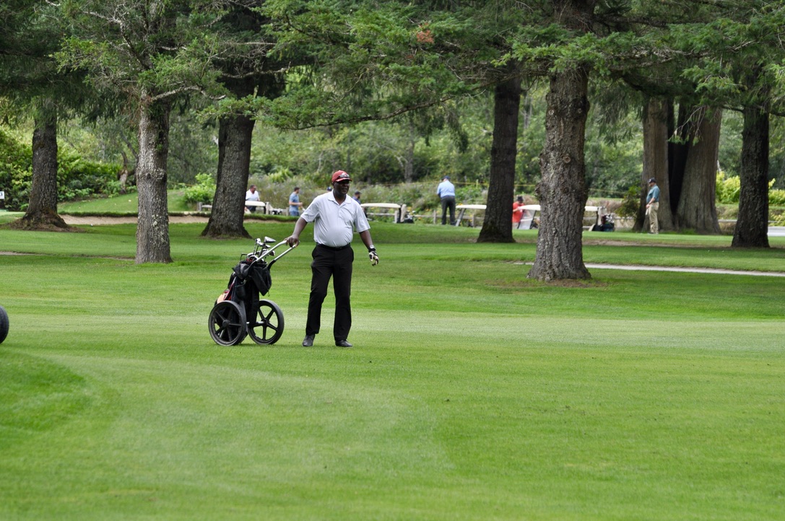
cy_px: 260
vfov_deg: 4.9
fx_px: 6044
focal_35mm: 278
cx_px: 392
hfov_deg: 7.4
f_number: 5
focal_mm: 185
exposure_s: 1/1000
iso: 400
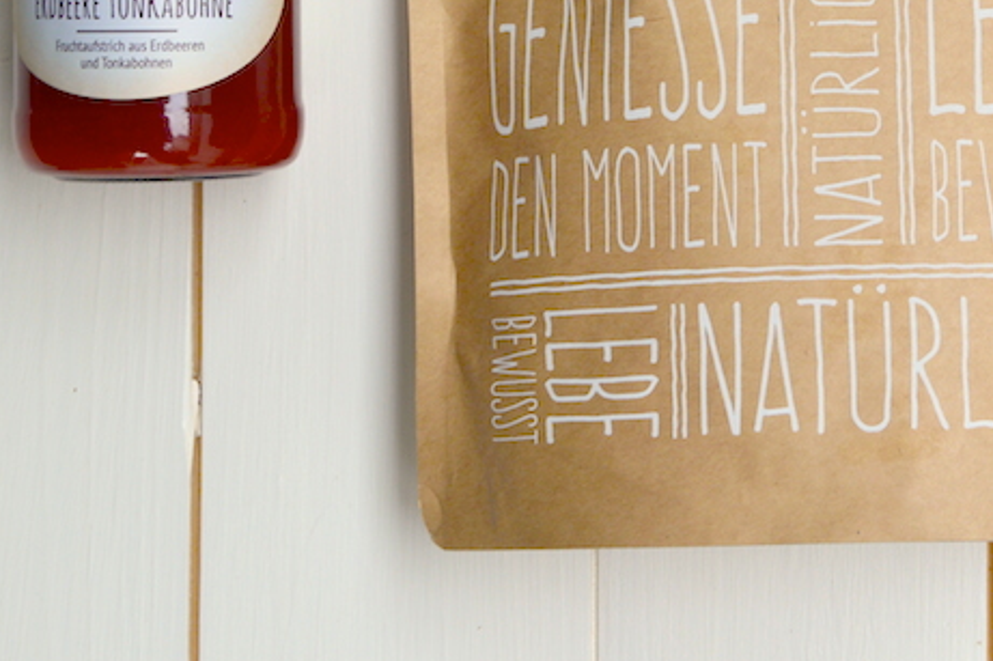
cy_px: -67
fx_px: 3446
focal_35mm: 125
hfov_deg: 16.2
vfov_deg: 10.8
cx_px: 870
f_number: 8
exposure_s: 1/60
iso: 140
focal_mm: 32
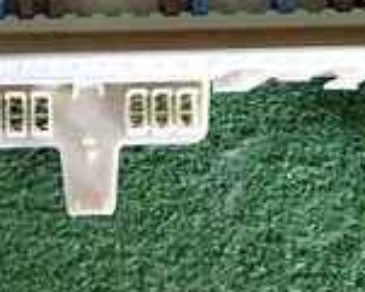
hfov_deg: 19.6
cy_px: -39
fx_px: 1049
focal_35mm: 97
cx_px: 82
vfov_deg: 15.4
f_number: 2
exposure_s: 1/100
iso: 200
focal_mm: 4.5
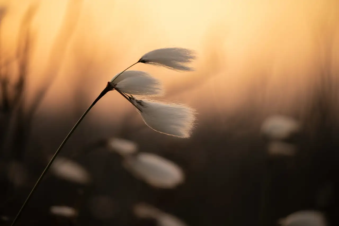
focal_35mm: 400
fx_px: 3767
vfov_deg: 3.4
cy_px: 113
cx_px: 170
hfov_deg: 5.2
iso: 100
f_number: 5.6
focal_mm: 400
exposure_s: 1/200
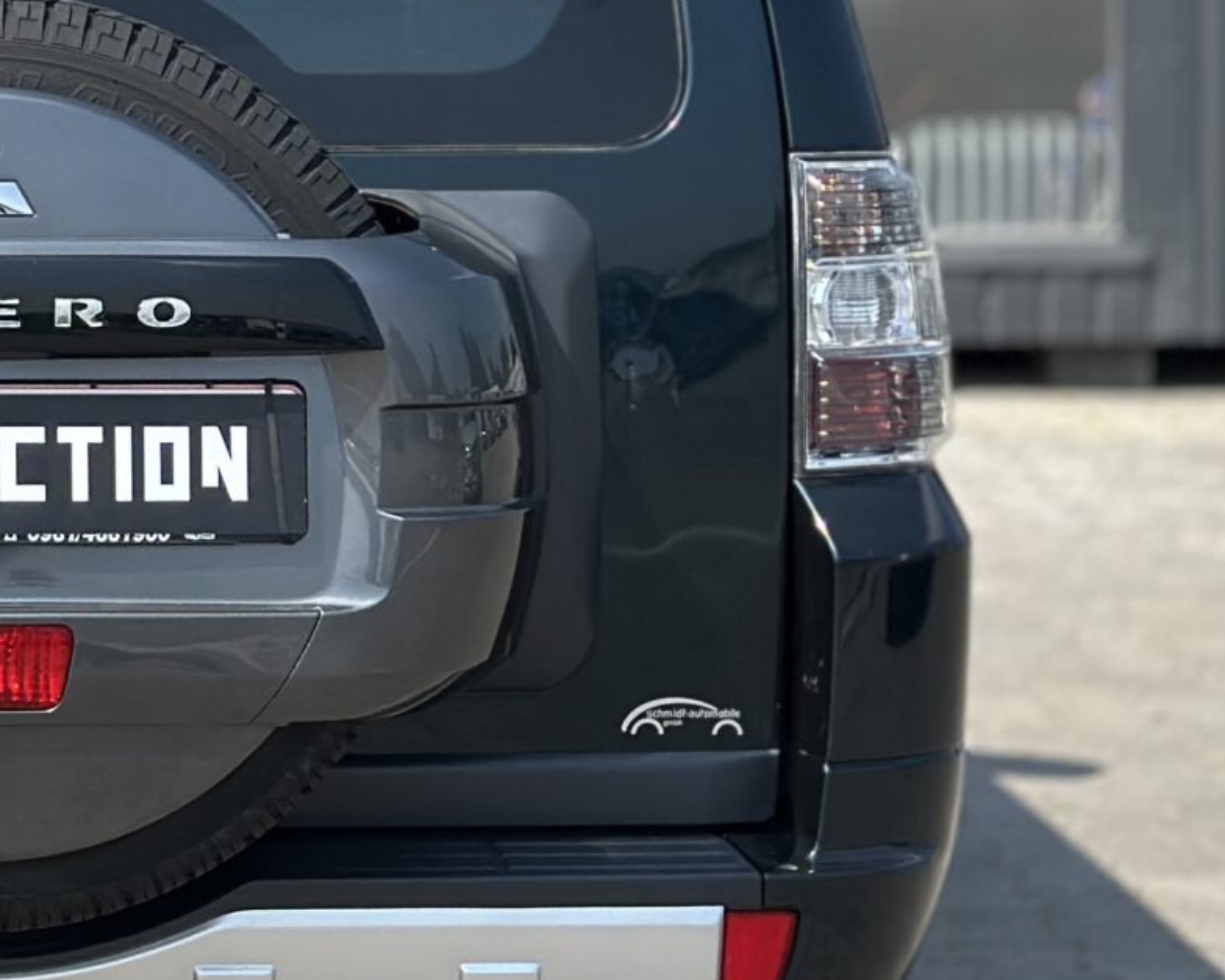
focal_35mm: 153
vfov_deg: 10.0
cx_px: -239
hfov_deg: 12.3
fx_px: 5546
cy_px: -73
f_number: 1.78
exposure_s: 1/4184
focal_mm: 6.86
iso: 100
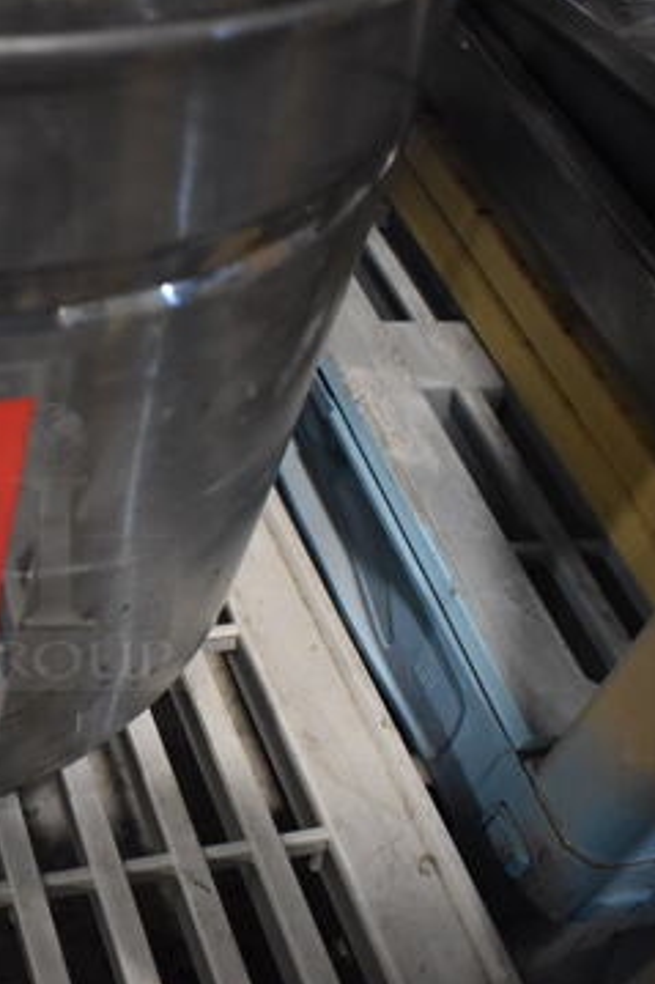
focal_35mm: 51
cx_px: -107
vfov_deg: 38.9
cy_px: 545
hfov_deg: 24.3
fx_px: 1393
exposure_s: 1/125
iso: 2800
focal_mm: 20
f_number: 3.5
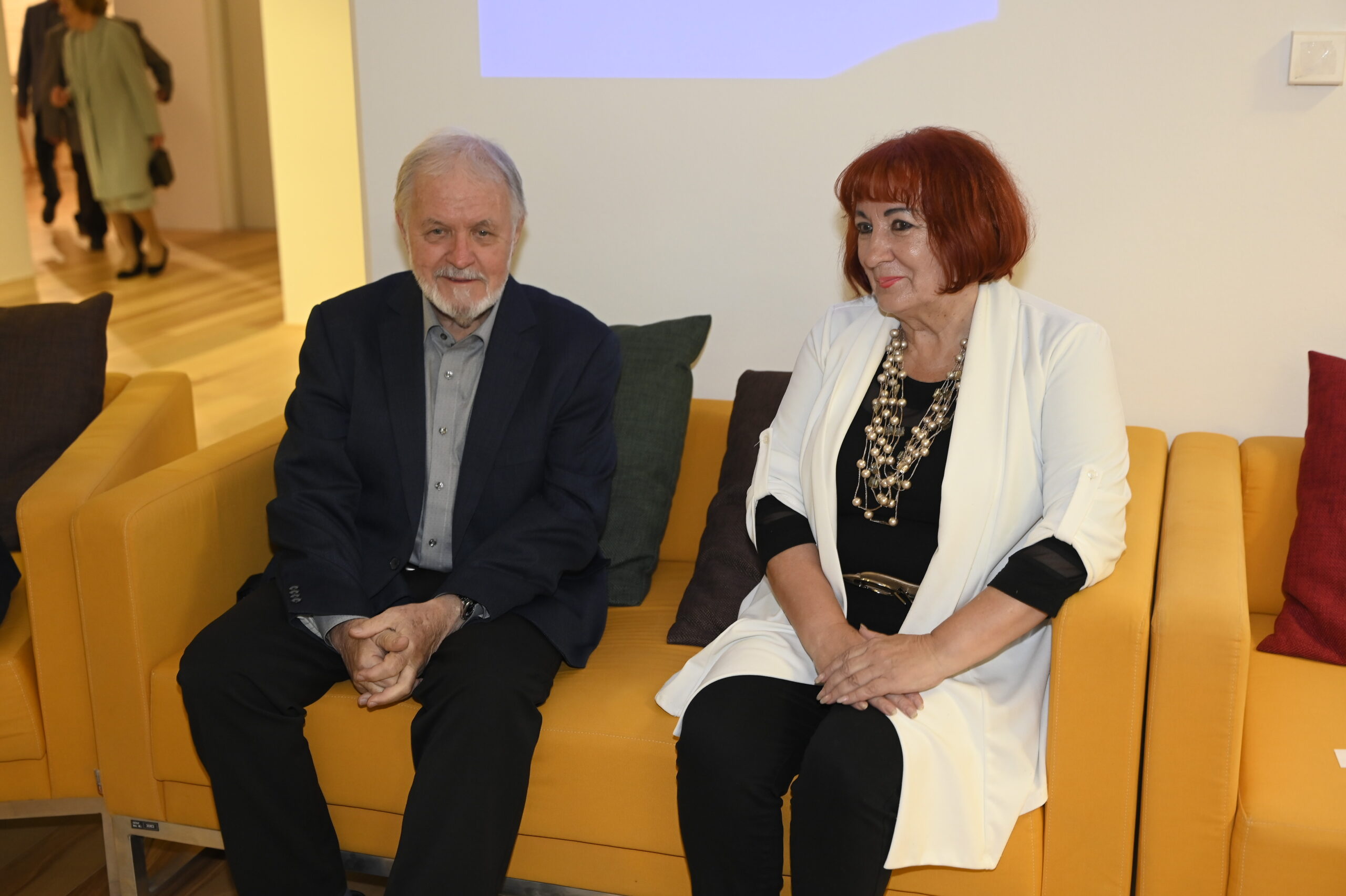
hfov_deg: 45.4
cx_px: 673
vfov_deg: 31.2
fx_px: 1607
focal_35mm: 43
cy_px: 448
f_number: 3.2
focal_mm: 43
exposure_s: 1/60
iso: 1250
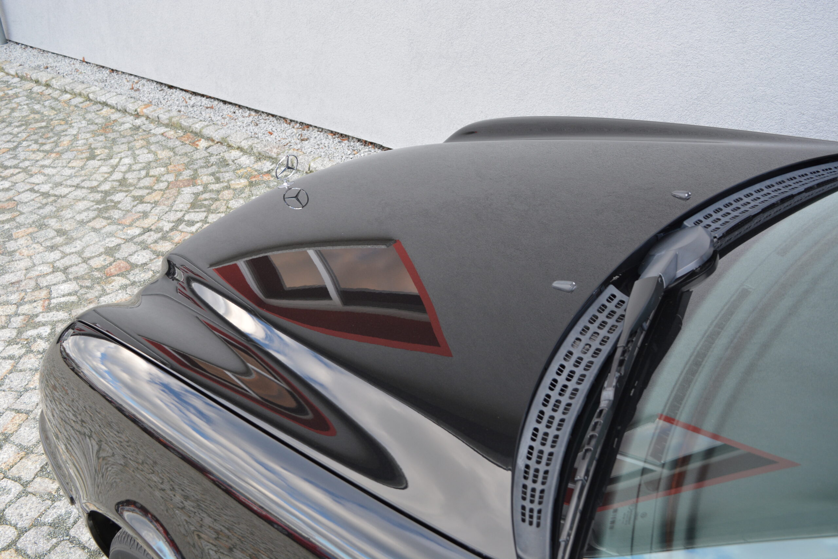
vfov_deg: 38.4
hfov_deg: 55.1
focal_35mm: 34
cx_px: 419
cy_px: 280
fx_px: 803
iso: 400
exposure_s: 1/100
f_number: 5.6
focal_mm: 23
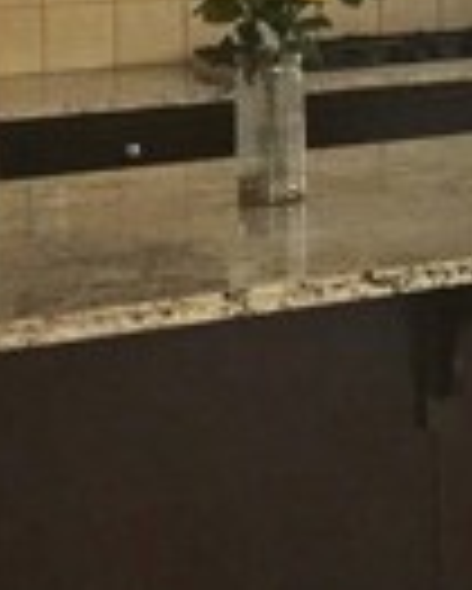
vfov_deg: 13.5
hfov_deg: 9.5
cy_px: -144
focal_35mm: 138
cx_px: 1272
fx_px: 2407
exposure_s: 1/30
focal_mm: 4.15
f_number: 2.2
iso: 50
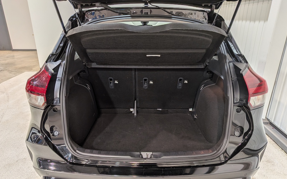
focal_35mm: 26
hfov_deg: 70.4
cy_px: 109
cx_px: 146
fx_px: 203
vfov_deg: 47.3
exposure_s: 1/158
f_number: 1.7
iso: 28
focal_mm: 4.53
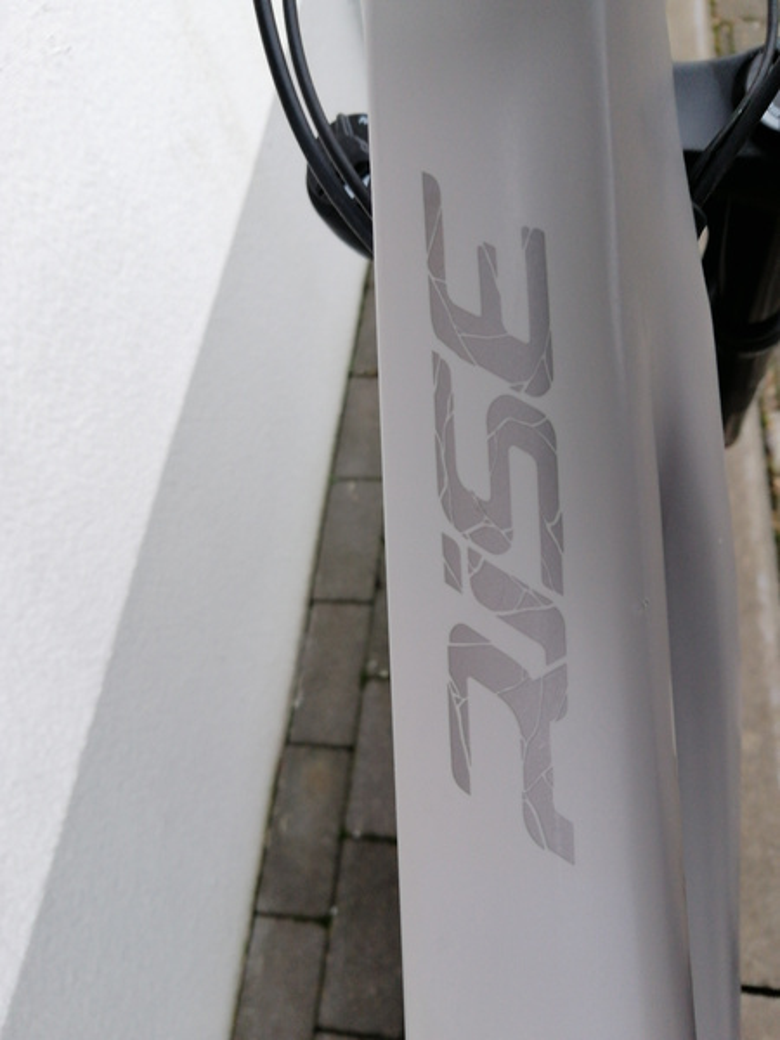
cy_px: 520
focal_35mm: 26
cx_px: 390
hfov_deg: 53.1
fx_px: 781
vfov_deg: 67.3
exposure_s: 1/33.3
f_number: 1.8
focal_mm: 3.95
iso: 250
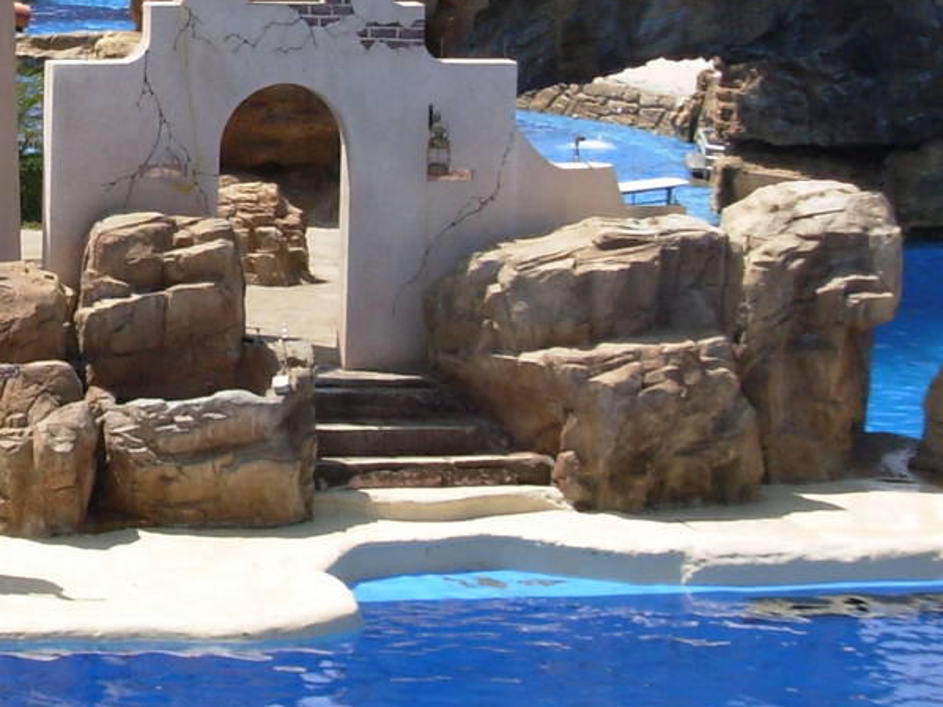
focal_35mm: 171
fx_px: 4657
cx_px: -189
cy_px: -120
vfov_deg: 8.6
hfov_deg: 11.3
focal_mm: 10.5
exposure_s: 1/724
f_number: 3.4
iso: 50
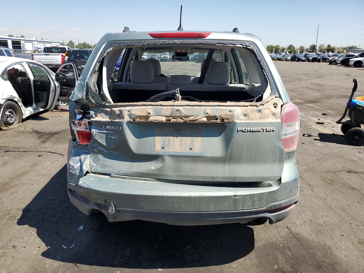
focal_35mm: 26
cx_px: 182
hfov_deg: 67.3
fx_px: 273
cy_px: 136
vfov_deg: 53.1
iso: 50
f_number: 1.5
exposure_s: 1/2000
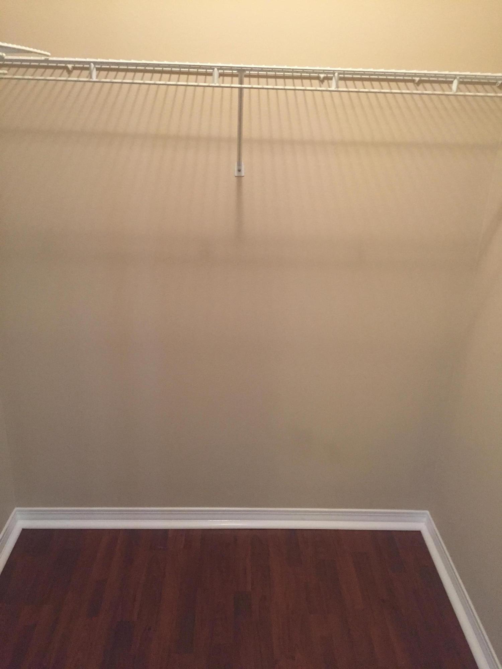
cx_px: 251
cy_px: 334
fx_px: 561
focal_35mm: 29
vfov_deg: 61.7
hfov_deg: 48.2
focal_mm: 4.15
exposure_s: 1/30
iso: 250
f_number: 2.2
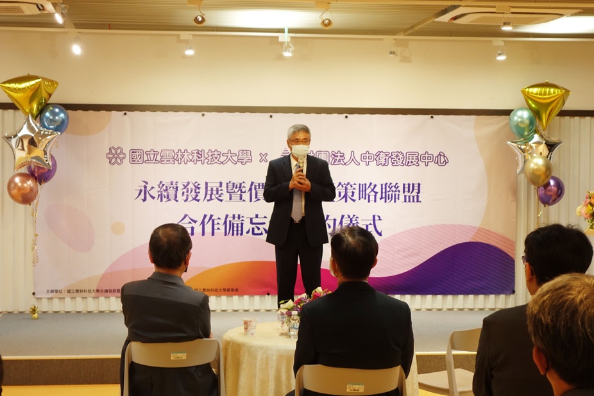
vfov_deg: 16.9
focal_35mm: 81
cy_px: 184
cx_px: 300
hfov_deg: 25.1
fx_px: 1337
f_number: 4
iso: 800
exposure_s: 1/50
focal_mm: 27.86
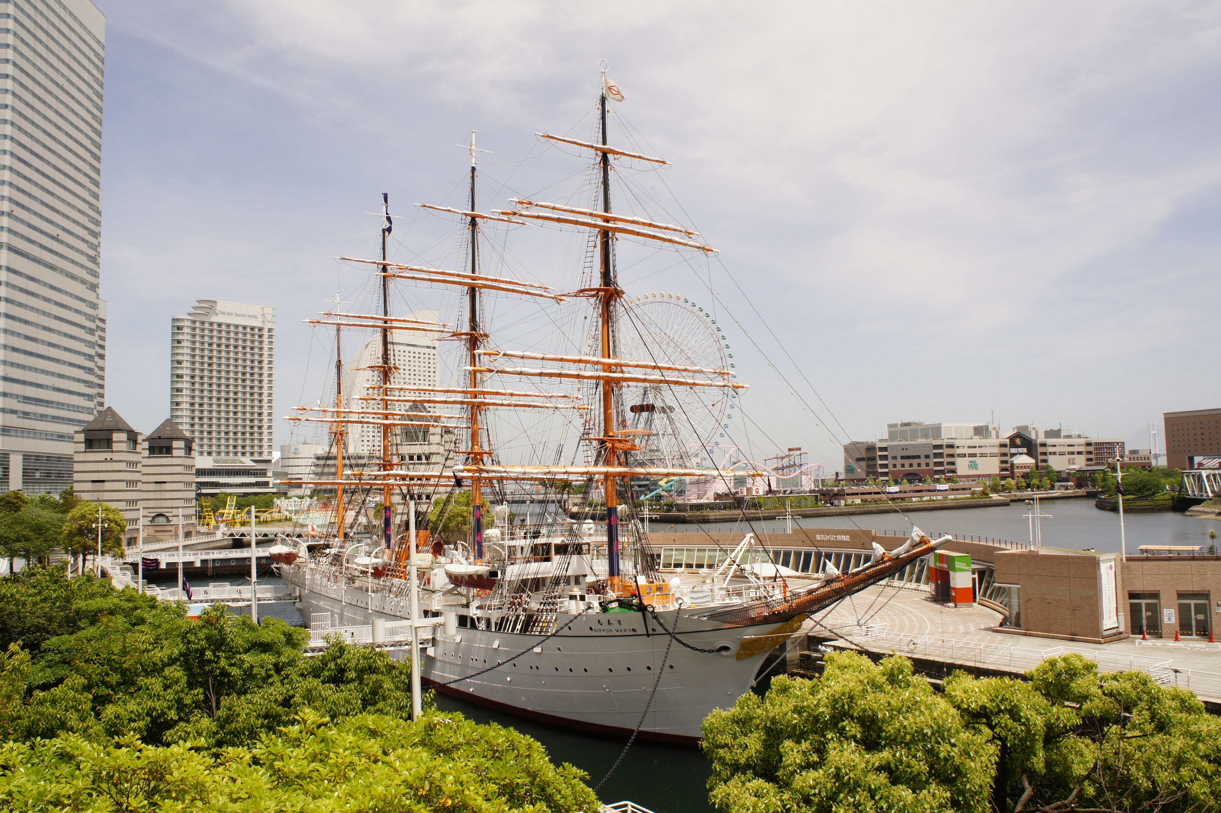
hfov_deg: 67.4
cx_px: 610
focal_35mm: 27
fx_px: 915
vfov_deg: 47.9
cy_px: 406
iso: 200
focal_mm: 18
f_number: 11
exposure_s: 1/320
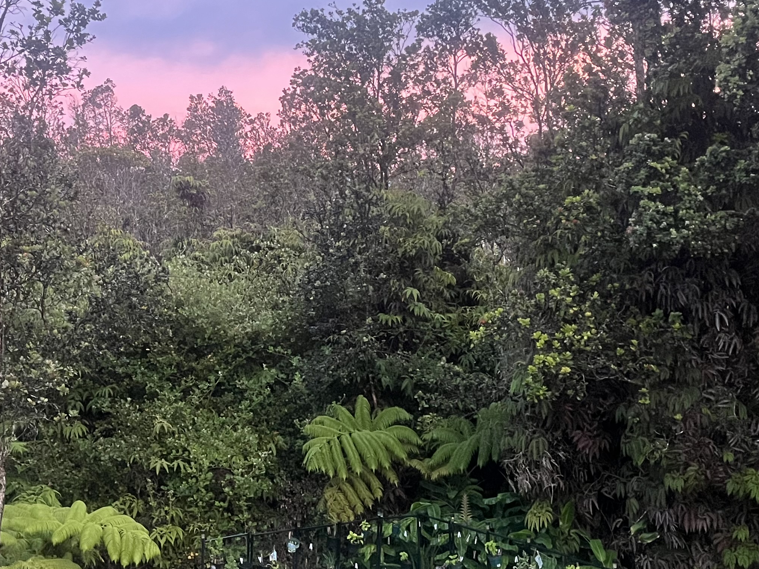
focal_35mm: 52
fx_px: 1140
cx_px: 291
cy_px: 330
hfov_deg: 36.6
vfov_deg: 28.0
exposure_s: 1/40
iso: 500
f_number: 1.6
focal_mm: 5.1
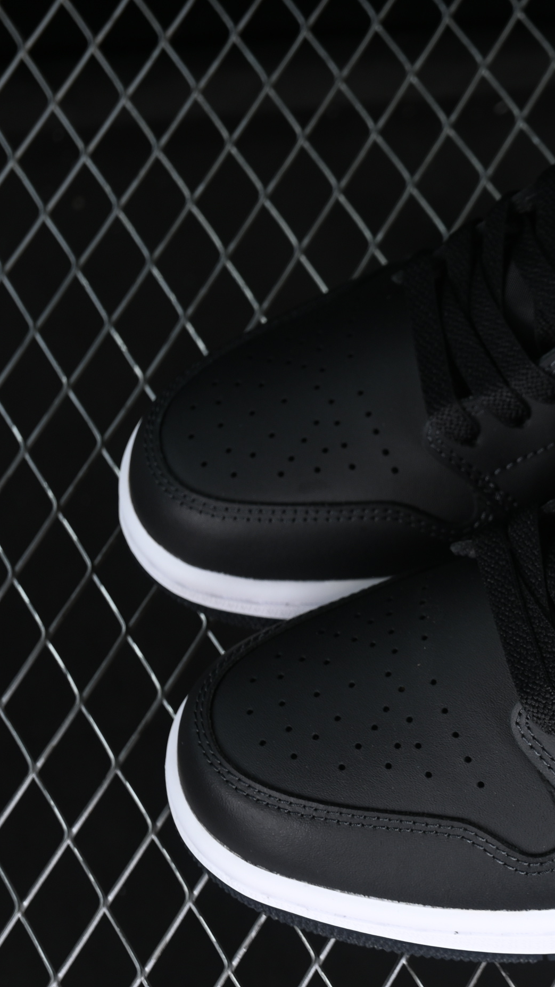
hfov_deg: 10.1
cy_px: 494
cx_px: 716
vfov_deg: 18.2
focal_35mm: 118
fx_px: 3087
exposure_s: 1/50
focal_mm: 50
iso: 160
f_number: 6.3
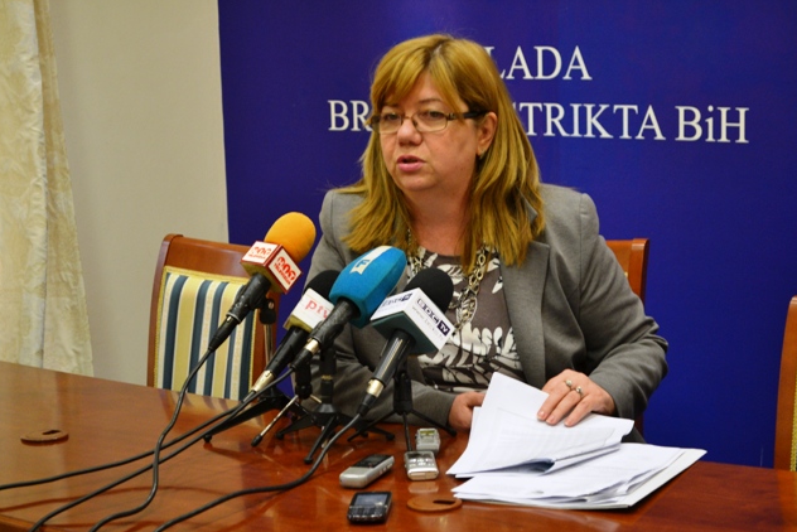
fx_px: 1849
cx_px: 402
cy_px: 267
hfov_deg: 24.3
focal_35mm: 84
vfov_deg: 16.4
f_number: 5.6
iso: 1000
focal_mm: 55
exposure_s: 1/60
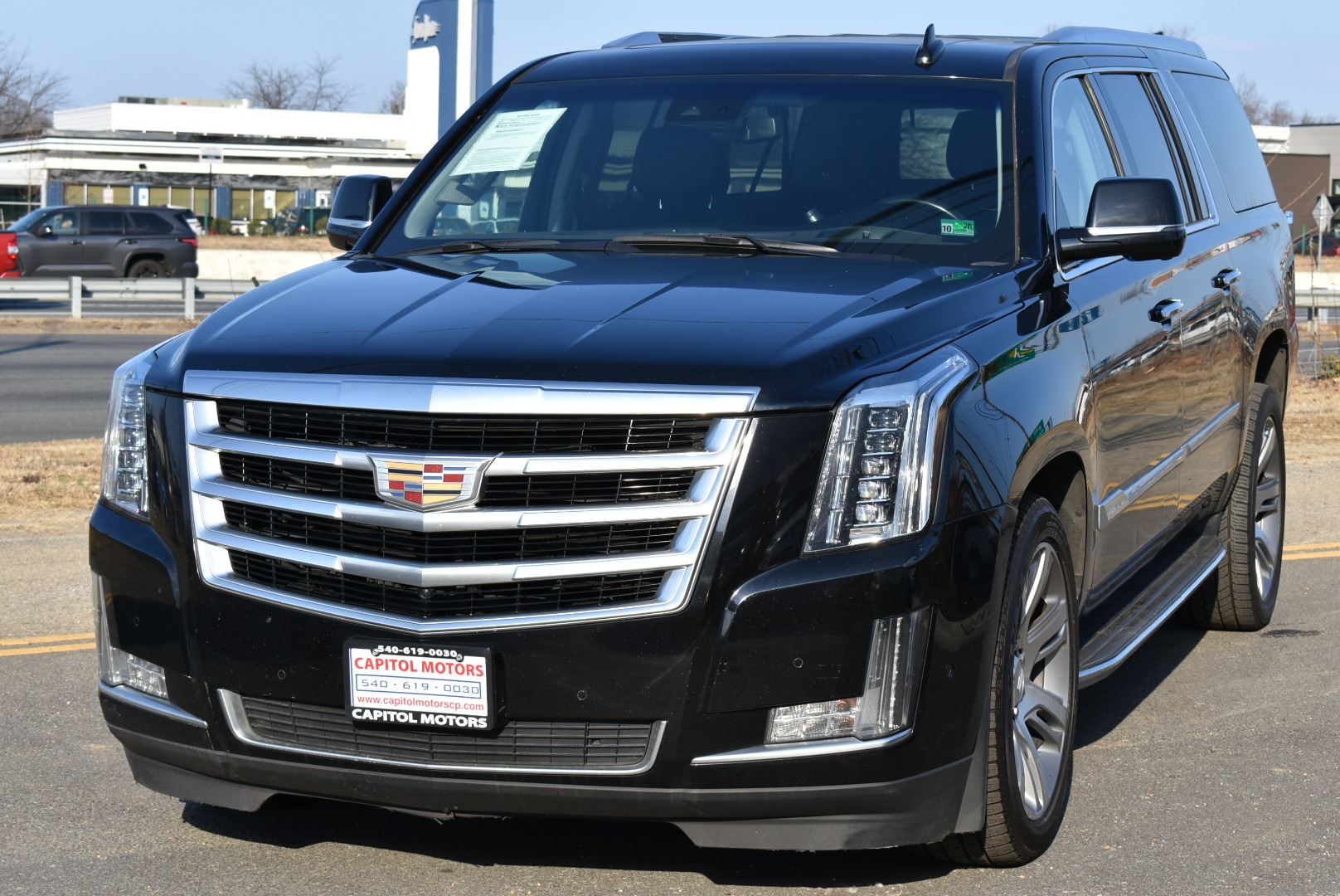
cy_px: 448
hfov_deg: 27.0
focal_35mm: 75
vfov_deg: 18.2
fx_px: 2794
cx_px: 670
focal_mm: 50
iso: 200
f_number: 9
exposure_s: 1/320
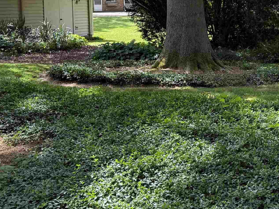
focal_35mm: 58
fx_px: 467
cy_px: 32
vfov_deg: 24.7
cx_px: 274
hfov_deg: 31.0
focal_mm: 6.76
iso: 100
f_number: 1.78
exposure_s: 1/637
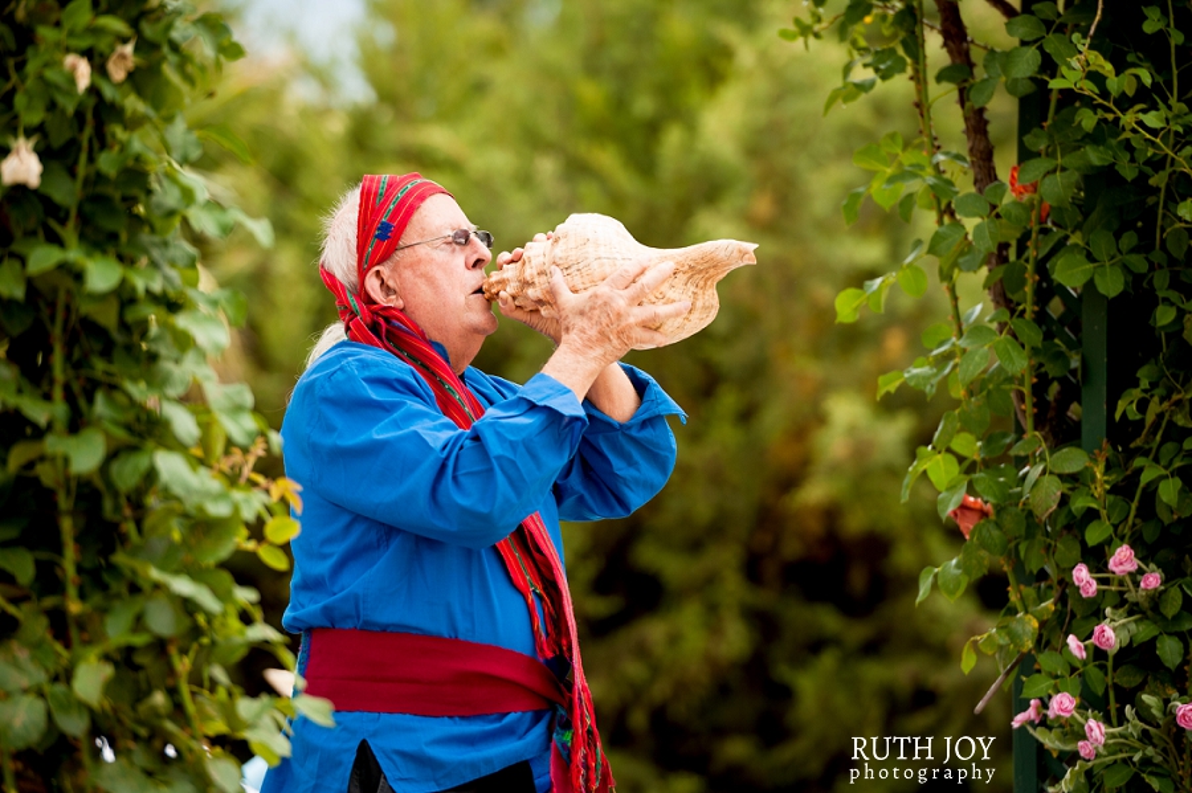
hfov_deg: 10.3
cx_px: 596
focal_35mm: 200
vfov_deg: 6.9
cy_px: 396
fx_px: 6618
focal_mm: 200
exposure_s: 1/350
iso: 200
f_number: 4
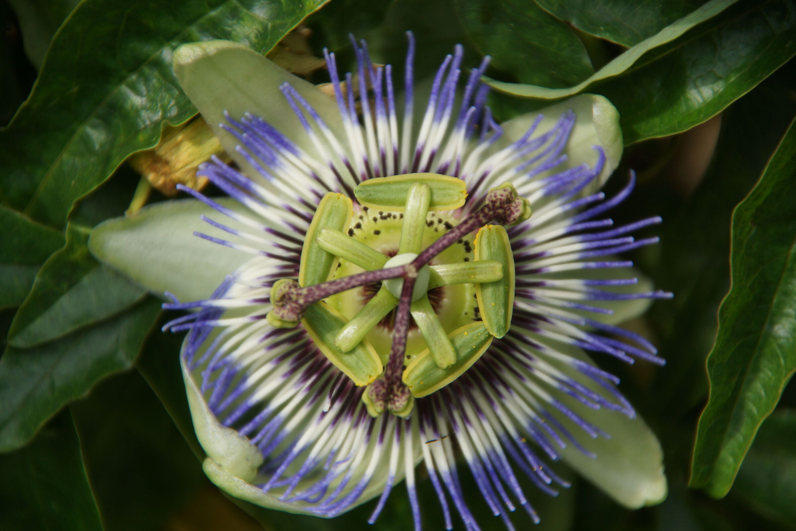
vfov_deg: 4.6
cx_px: 398
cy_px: 266
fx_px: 6633
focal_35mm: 300
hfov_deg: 6.9
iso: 160
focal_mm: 200
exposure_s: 1/320
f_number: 6.3
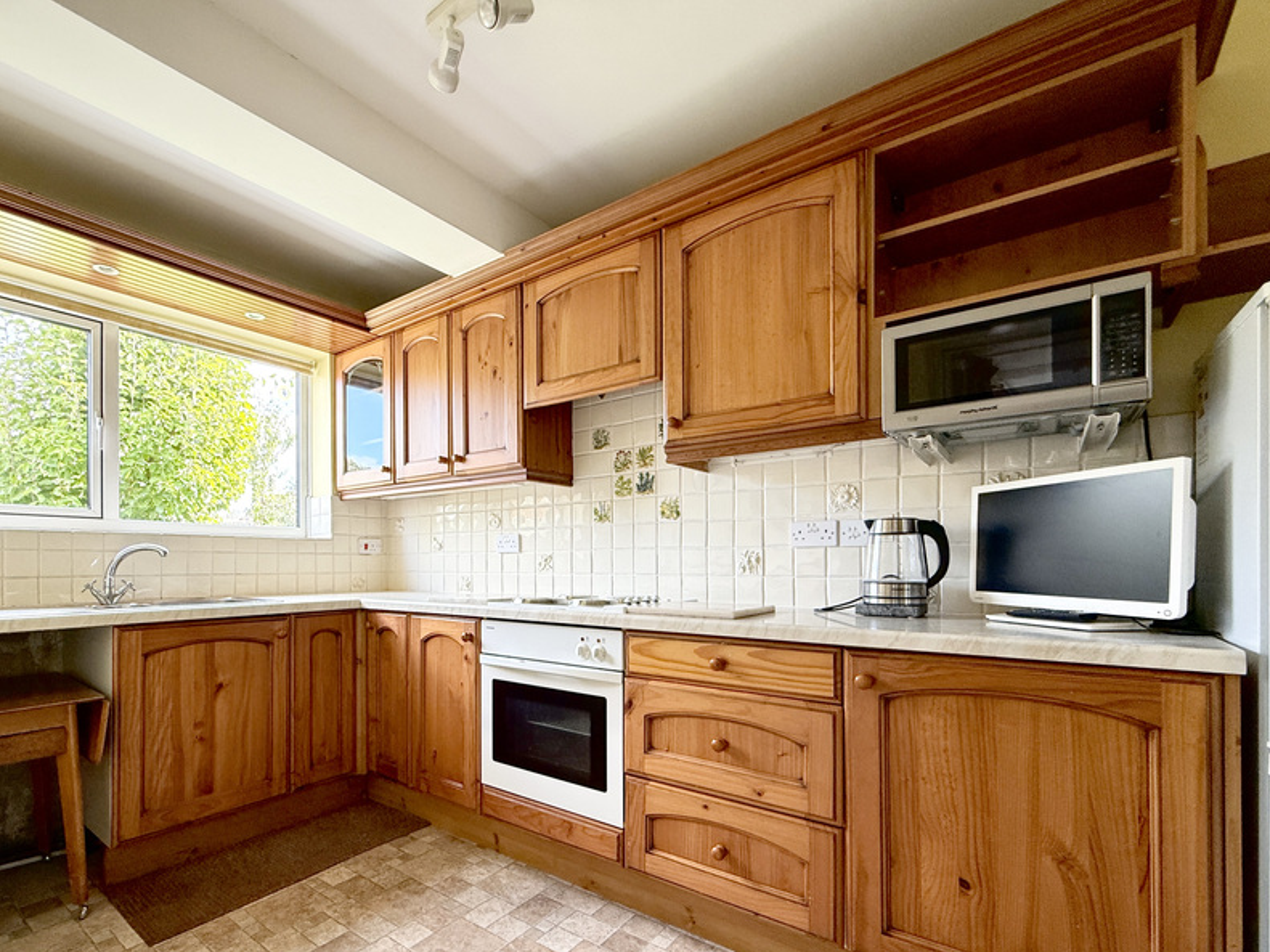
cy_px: 565
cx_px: 539
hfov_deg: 90.4
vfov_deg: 74.0
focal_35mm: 17
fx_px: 624
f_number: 2.2
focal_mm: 2.22
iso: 125
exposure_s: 1/99
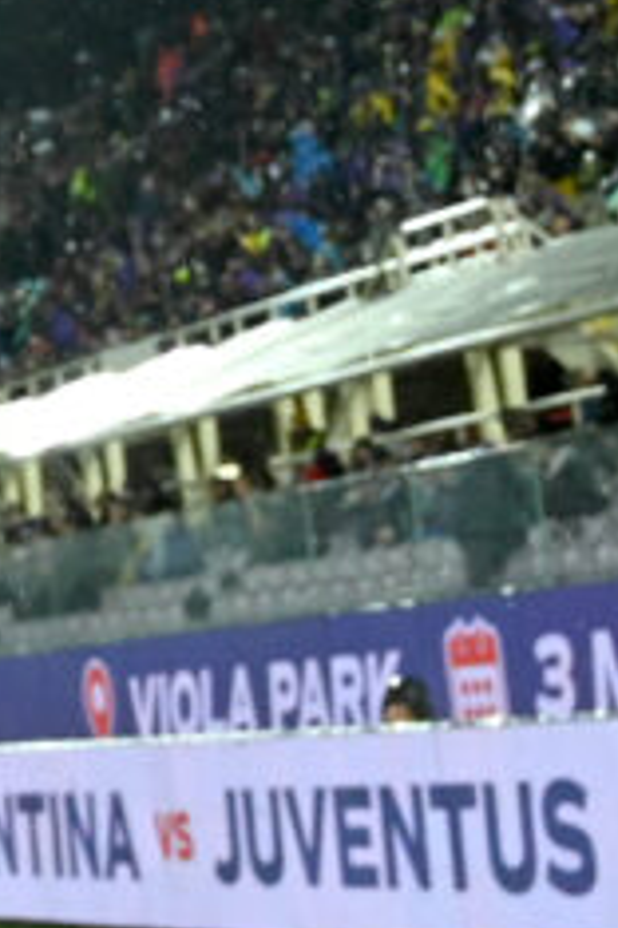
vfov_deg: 15.8
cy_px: 339
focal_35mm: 129
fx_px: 3326
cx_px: -222
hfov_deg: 10.4
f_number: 5
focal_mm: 29.5
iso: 2500
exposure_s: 1/1000
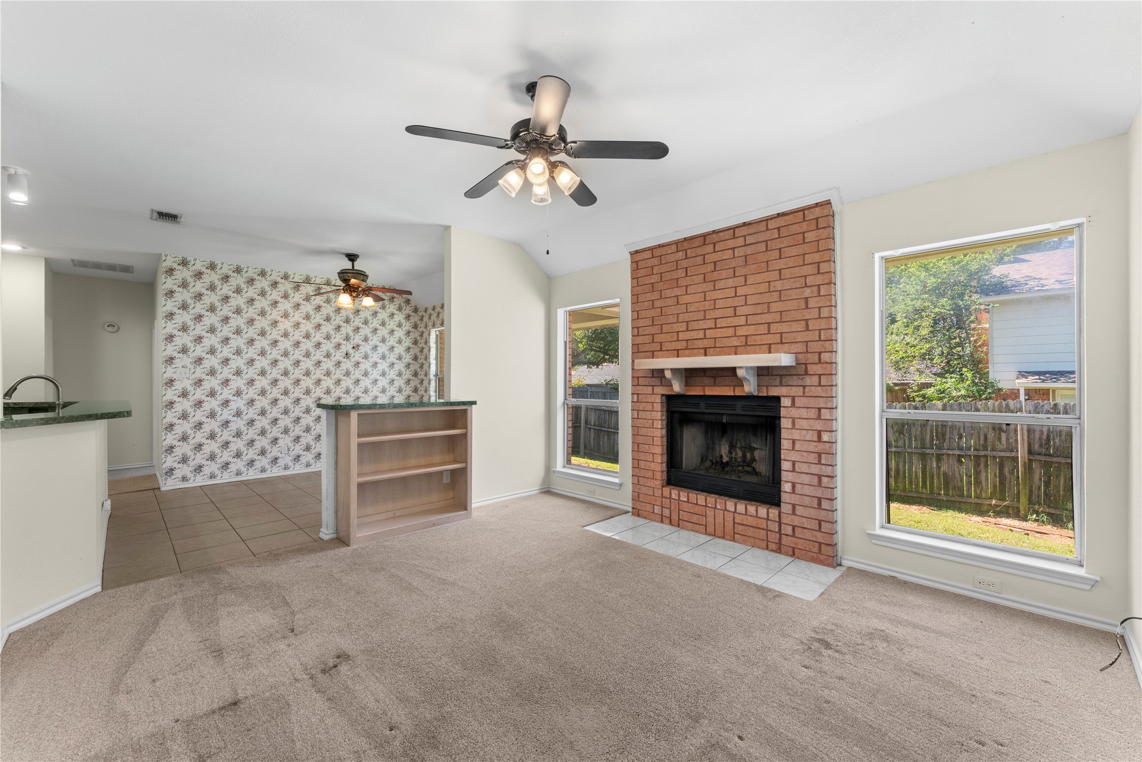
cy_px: 381
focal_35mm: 14
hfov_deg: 104.2
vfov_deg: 81.2
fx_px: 444
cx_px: 571
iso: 400
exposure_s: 1/6
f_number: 9
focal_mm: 14
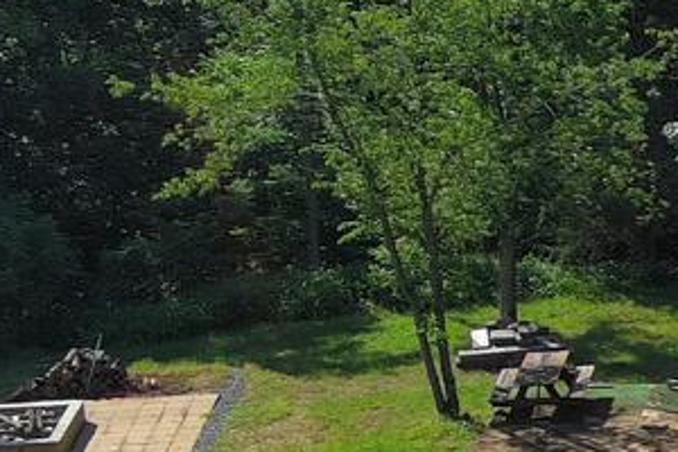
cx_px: 1679
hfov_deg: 9.2
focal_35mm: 198
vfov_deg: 6.9
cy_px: 358
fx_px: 3729
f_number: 2.8
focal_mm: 10.57
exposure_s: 1/996
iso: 100
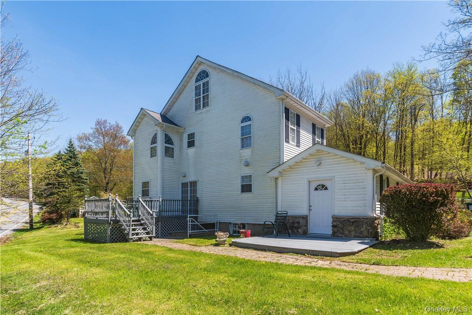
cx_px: 236
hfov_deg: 90.0
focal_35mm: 18
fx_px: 236
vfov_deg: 67.4
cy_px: 158
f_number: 7.1
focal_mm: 12
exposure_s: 1/200
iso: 100
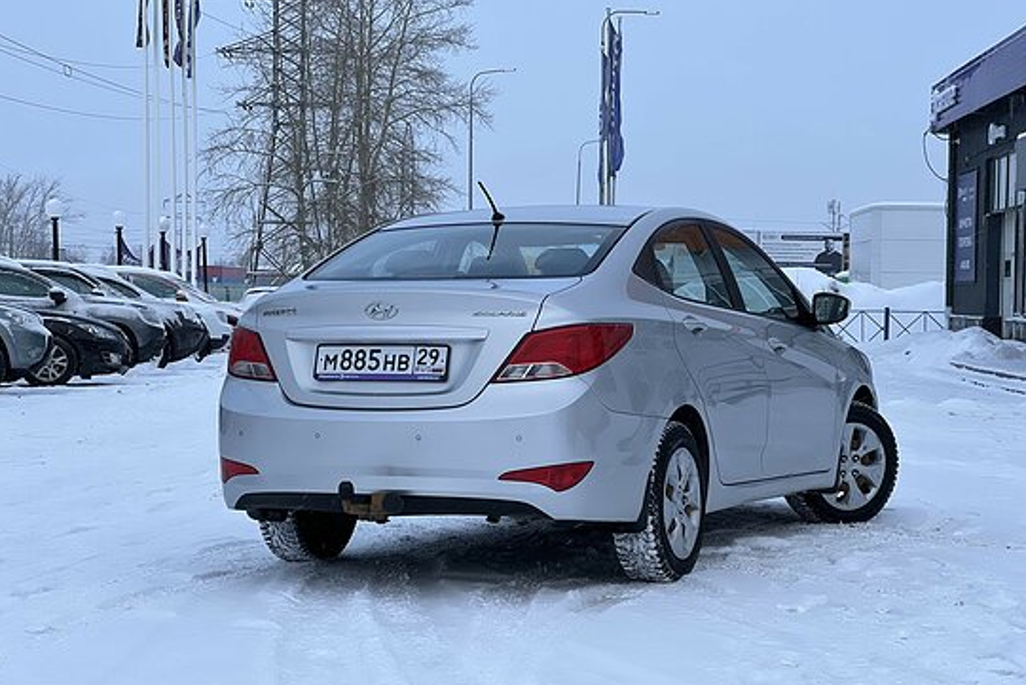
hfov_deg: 25.1
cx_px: 514
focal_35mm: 81
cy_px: 328
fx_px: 2309
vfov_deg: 16.9
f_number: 2.8
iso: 25
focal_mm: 9
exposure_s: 1/121
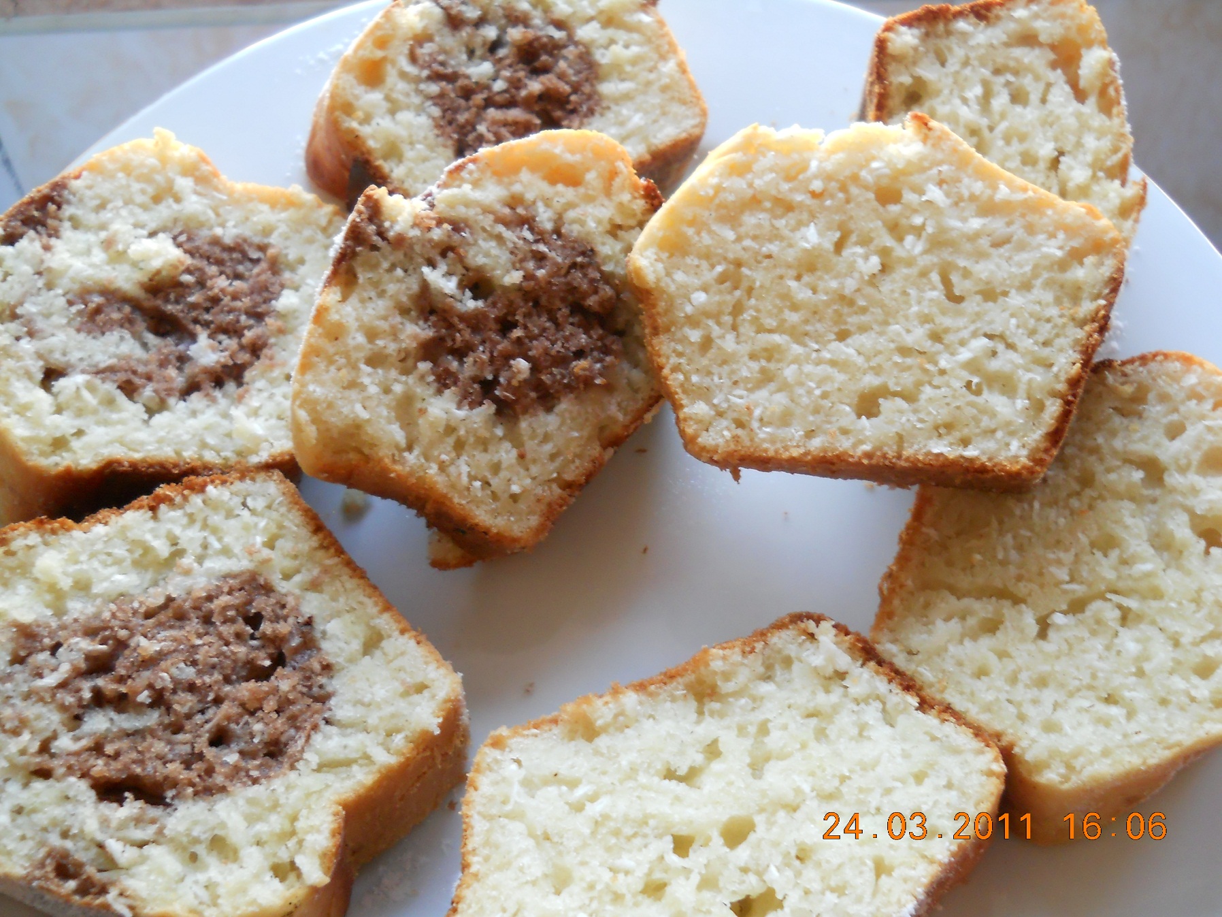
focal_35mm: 41
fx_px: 1447
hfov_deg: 45.8
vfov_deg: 35.1
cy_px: 458
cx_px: 611
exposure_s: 1/30
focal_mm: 6.72
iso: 250
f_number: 3.1
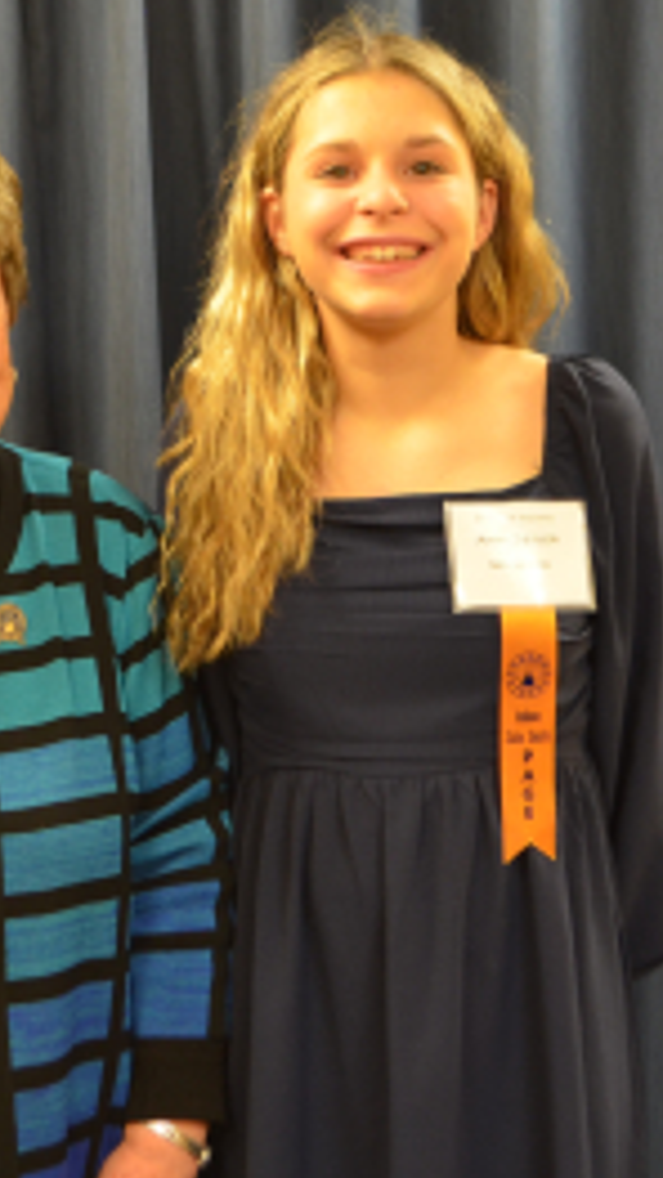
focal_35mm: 85
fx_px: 2656
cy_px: 560
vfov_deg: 25.0
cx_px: 197
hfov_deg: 14.2
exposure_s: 1/15
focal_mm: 28
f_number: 4.5
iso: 720
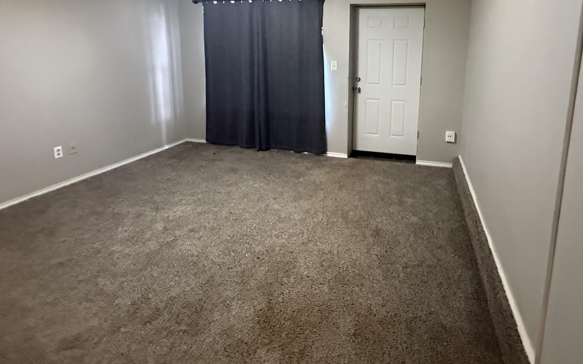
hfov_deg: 84.2
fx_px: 318
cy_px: 100
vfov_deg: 57.3
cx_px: 345
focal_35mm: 20
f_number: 2.2
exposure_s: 1/60
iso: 1250
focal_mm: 2.22
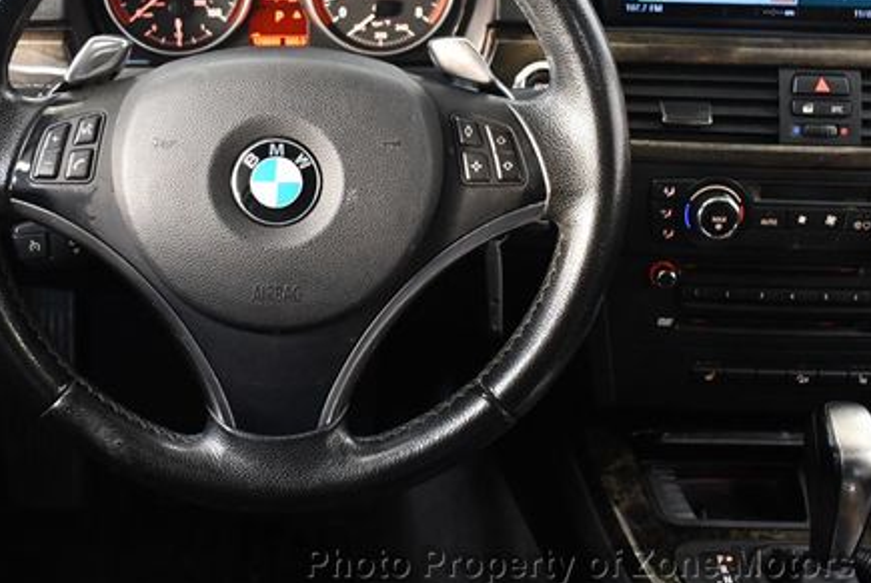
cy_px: 172
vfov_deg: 25.4
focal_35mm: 53
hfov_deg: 37.0
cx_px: 280
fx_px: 1284
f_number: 3.5
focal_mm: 18
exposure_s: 1/80
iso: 3200
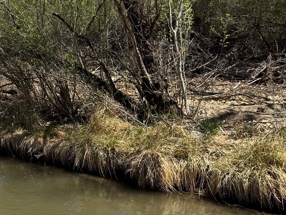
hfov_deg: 26.8
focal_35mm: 64
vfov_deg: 22.9
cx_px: -57
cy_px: 94
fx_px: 529
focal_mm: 6.76
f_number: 1.78
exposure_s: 1/3096
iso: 80
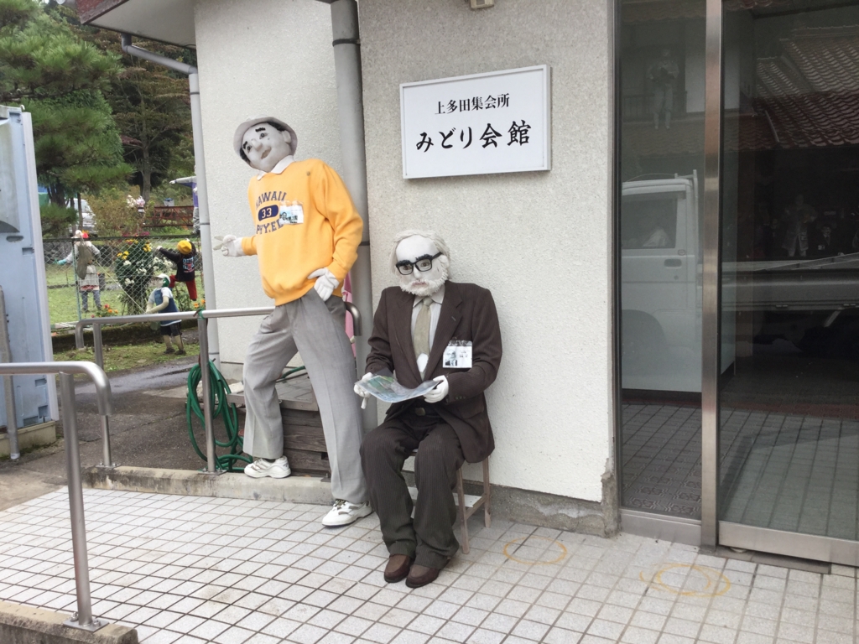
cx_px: 430
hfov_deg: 58.4
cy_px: 322
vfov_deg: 45.4
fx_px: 769
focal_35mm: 31
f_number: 2.4
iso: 25
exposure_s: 1/176
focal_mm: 3.3
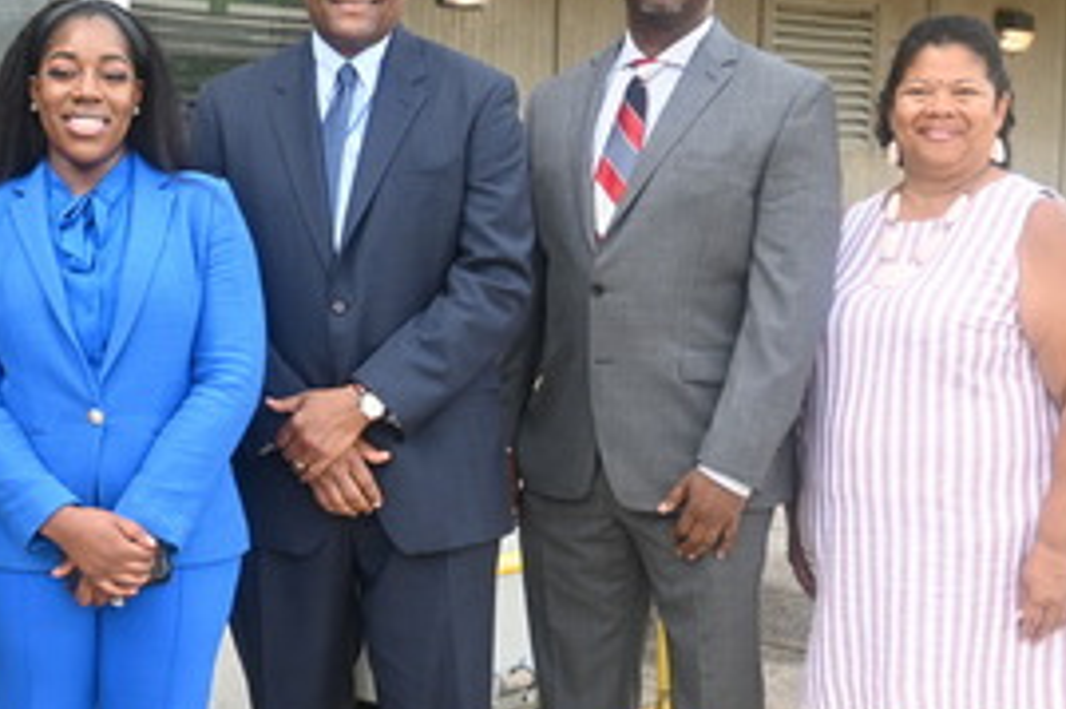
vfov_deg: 19.4
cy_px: 345
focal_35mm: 70
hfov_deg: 27.9
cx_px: 139
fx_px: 2071
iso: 280
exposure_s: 1/250
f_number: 4
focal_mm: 22
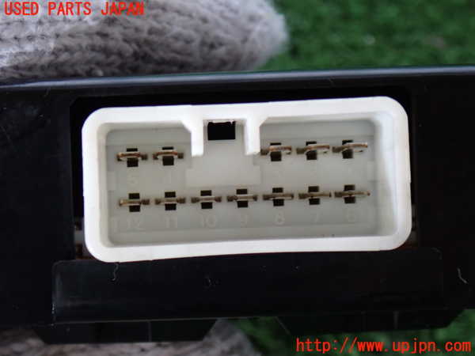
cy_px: 178
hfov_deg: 20.9
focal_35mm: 94
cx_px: 238
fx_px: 1290
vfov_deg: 15.7
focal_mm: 16.79
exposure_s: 1/50
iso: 800
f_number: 4.7
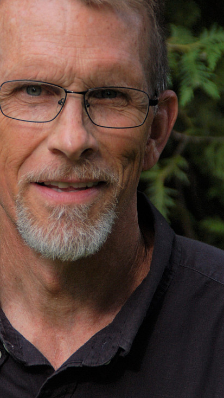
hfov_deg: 4.9
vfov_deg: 8.7
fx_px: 2608
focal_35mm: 247
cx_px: 70
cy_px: 165
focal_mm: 120
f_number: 6
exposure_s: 1/320
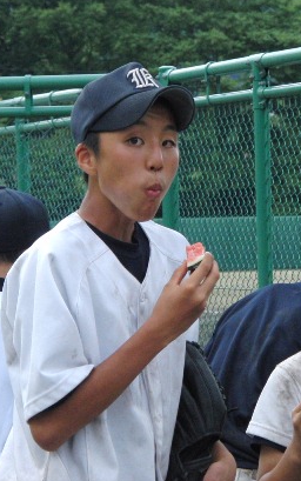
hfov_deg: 5.2
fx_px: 3304
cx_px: 190
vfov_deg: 8.3
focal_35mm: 252
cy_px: 223
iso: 400
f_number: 4.2
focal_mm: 26.9
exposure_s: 1/400
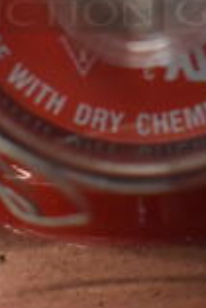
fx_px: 1499
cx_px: 141
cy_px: -70
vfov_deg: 11.5
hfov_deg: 7.9
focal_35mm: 175
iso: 1800
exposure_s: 1/60
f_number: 4
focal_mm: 20
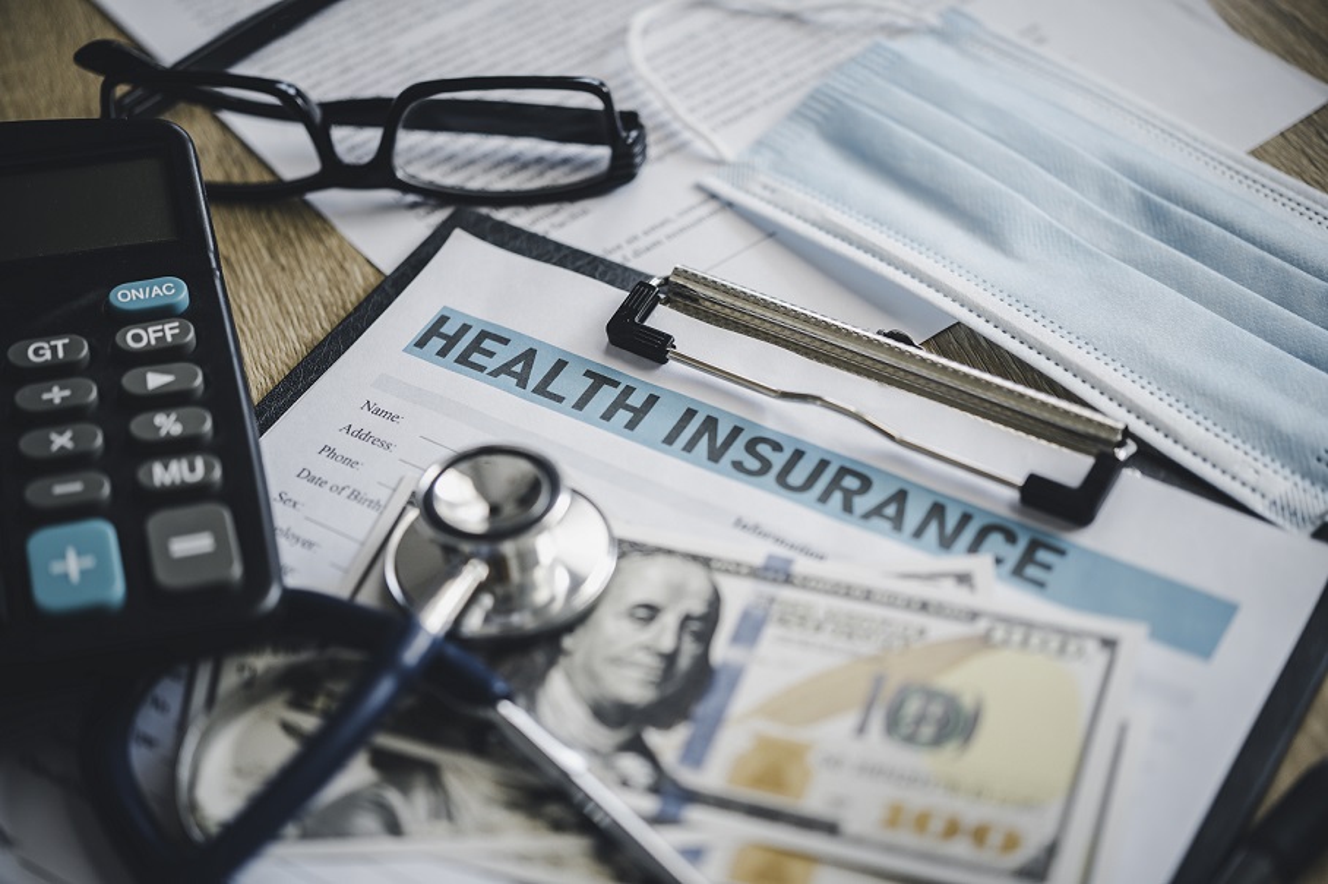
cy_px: 442
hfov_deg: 33.4
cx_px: 664
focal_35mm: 60
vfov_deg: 22.6
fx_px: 2212
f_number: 3
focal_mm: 60
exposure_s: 1/125
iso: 400
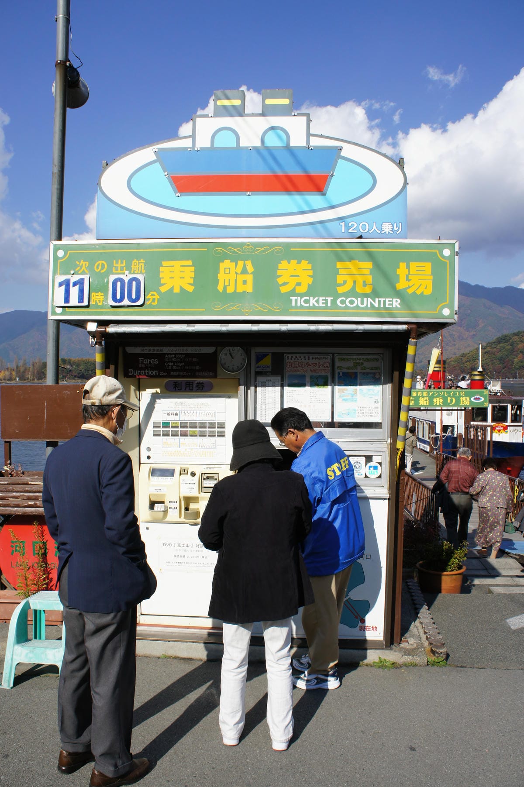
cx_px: 262
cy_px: 394
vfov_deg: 67.4
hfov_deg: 47.9
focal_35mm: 27
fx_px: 590
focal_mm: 18
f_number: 11
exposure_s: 1/250
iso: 200
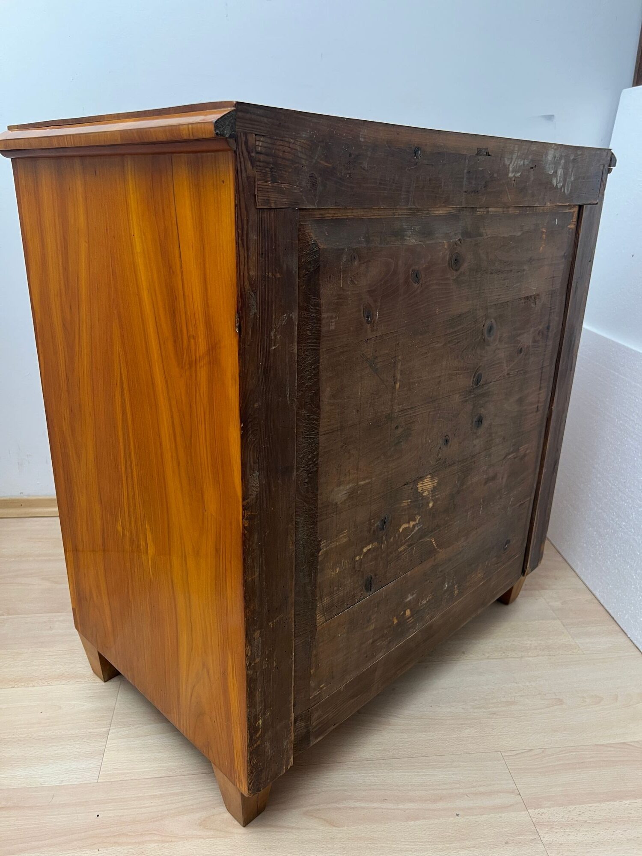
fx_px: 643
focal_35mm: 26
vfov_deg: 67.3
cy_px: 428
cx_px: 321
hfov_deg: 53.1
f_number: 1.5
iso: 100
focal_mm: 5.7
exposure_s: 1/50
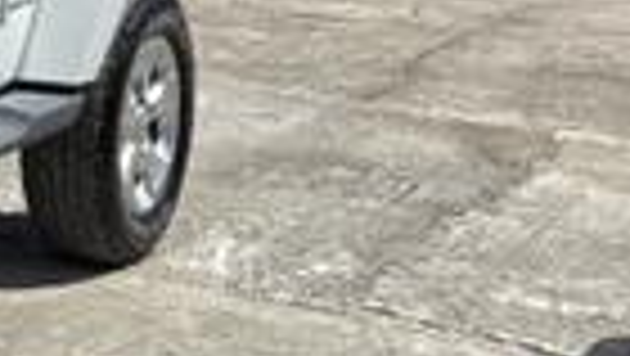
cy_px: -104
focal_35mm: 102
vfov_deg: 11.6
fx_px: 1705
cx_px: -464
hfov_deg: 17.5
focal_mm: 5.96
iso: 50
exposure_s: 1/4854
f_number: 1.6
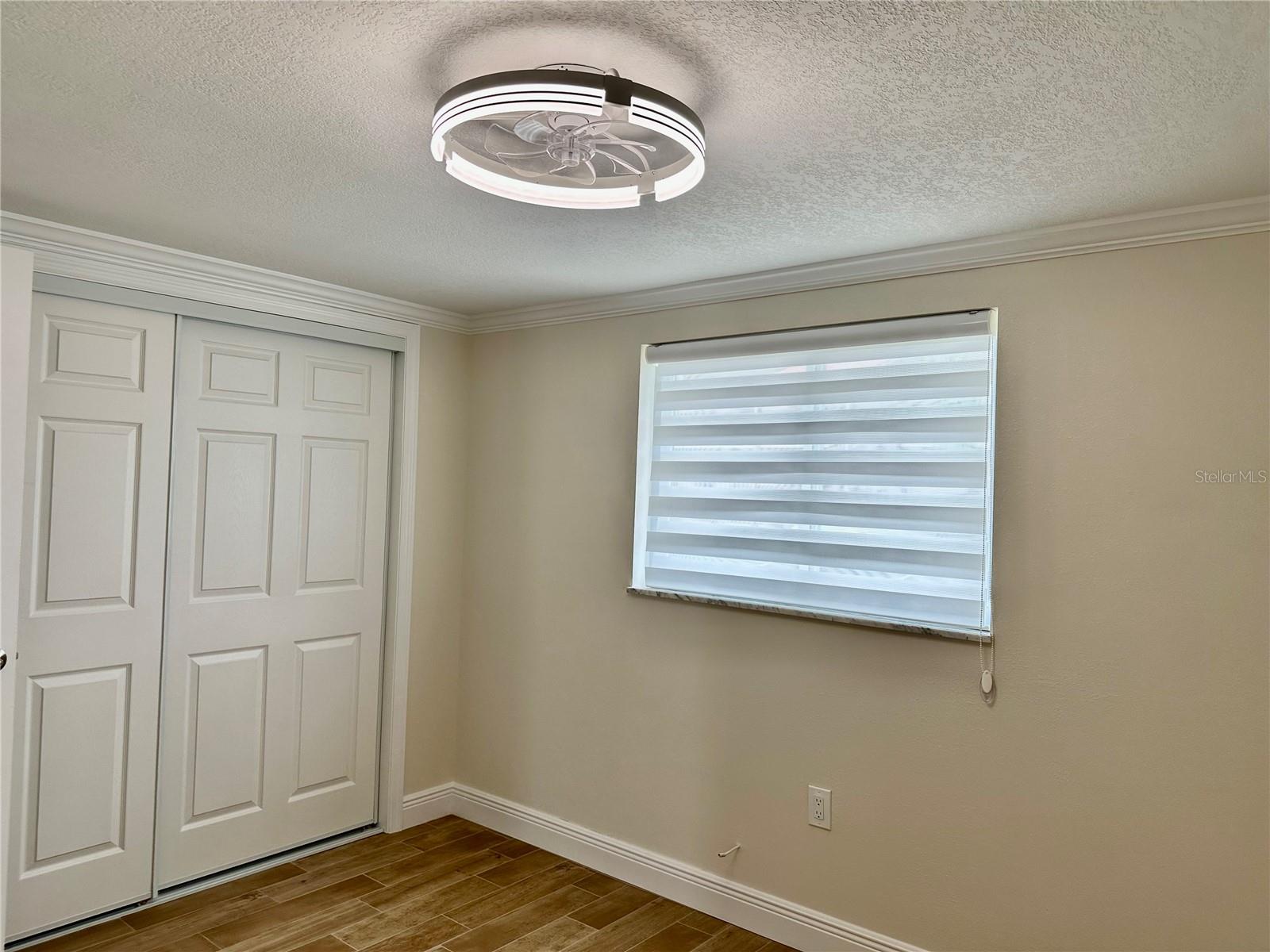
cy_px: 476
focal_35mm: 24
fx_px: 881
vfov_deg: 56.8
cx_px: 635
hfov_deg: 71.6
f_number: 1.78
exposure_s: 1/271
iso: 80
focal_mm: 6.86
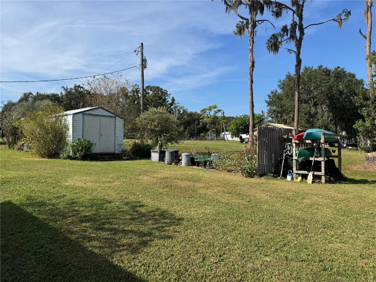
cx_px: 188
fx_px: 261
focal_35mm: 24
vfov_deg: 56.8
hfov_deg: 71.6
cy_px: 141
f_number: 1.78
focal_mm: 6.76
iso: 80
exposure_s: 1/4310
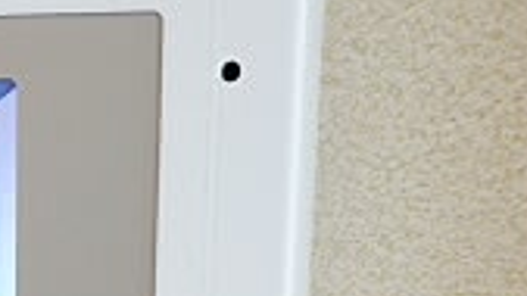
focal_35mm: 108
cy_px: 495
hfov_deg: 18.7
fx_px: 1509
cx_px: -111
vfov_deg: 10.7
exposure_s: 1/60
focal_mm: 16
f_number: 4
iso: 400
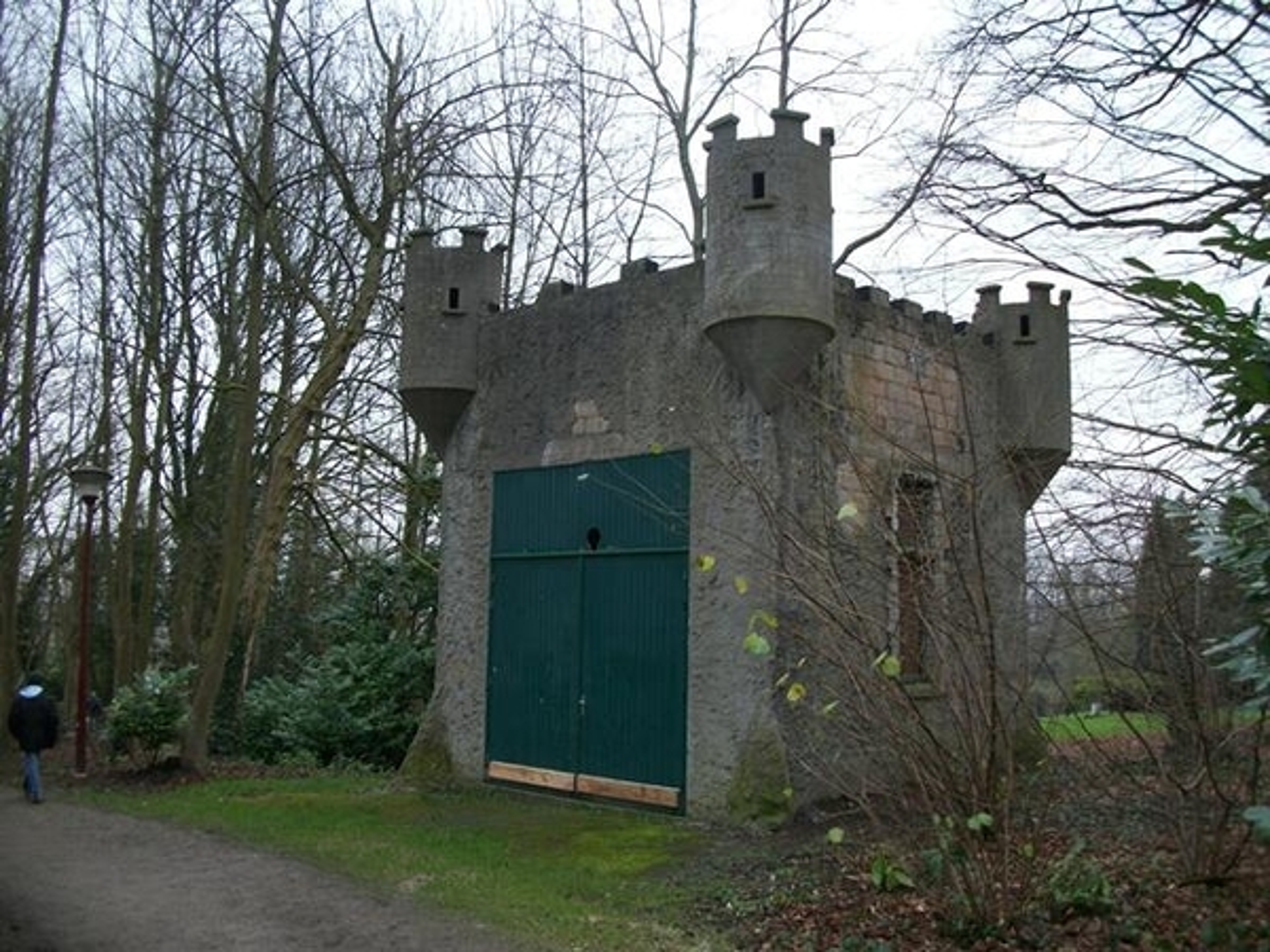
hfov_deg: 56.8
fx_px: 1174
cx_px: 635
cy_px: 476
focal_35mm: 32
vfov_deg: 44.2
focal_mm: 5.7
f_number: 2.9
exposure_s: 1/125
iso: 80
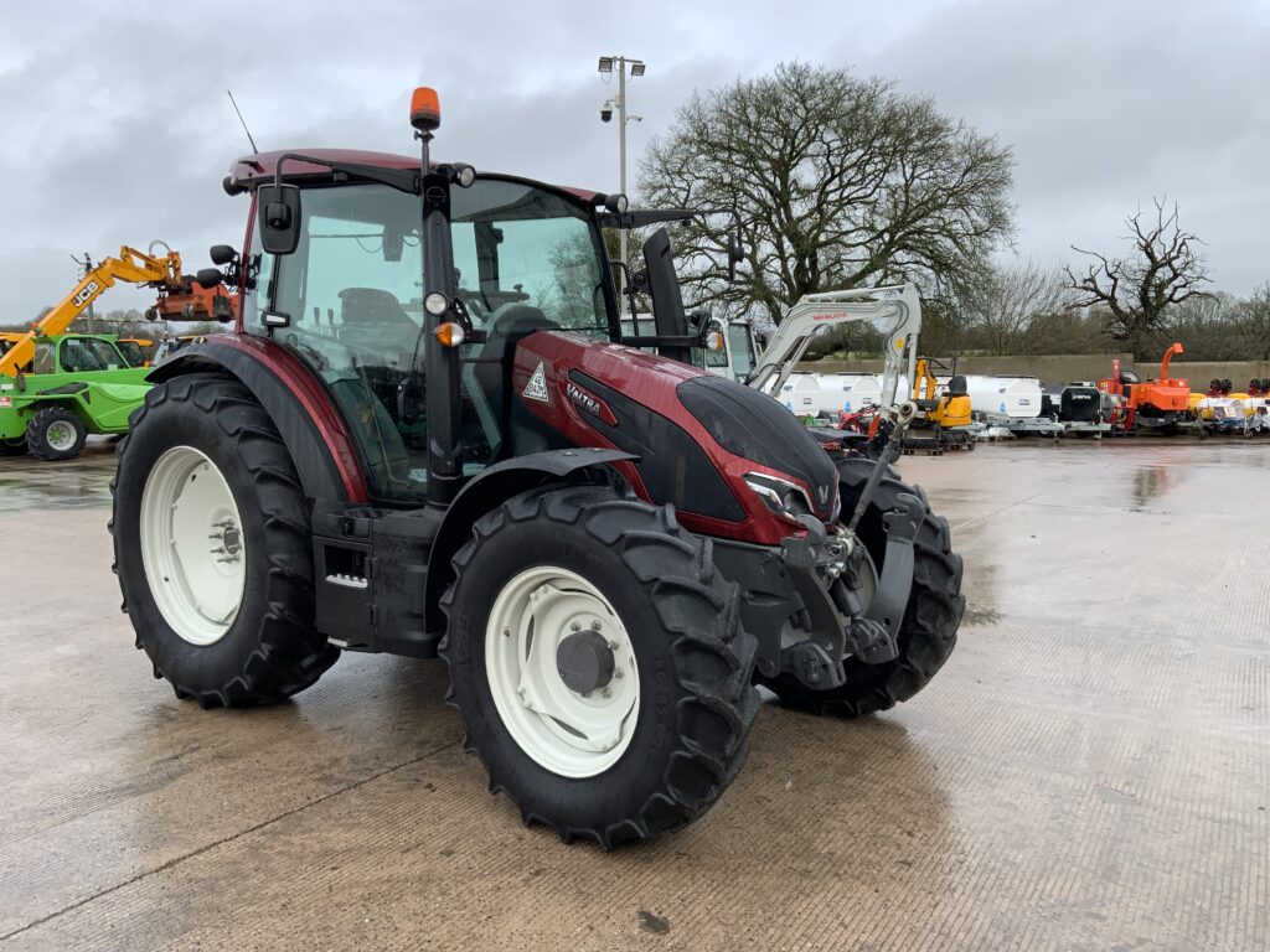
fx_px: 1064
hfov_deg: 61.7
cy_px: 476
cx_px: 635
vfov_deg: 48.2
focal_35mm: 29
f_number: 1.8
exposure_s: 1/482
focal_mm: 3
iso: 16
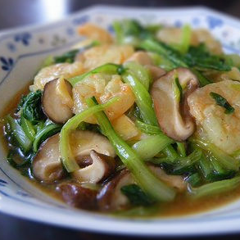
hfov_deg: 40.9
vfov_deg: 40.9
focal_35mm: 41
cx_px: 121
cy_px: 122
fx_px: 322
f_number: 3.8
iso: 800
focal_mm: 6.1
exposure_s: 1/40
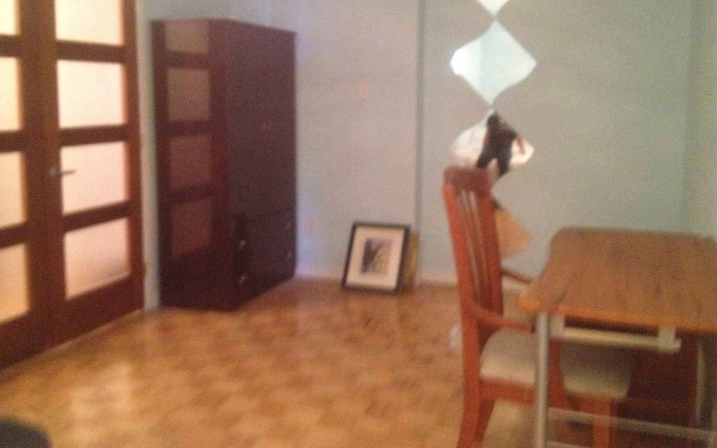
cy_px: 174
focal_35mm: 38
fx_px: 742
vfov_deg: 33.4
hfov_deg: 51.5
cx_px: 357
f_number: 2.4
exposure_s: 1/17
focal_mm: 4.28
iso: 640
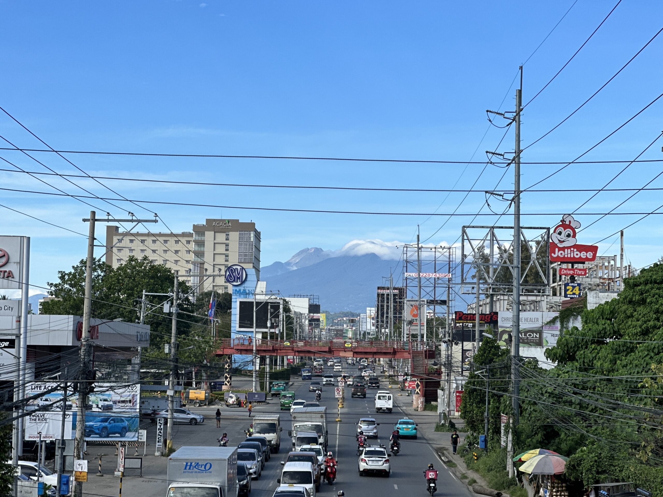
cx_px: 332
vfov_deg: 19.1
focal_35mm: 77
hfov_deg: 25.3
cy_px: 248
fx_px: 1475
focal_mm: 9
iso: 32
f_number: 2.8
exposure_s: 1/779
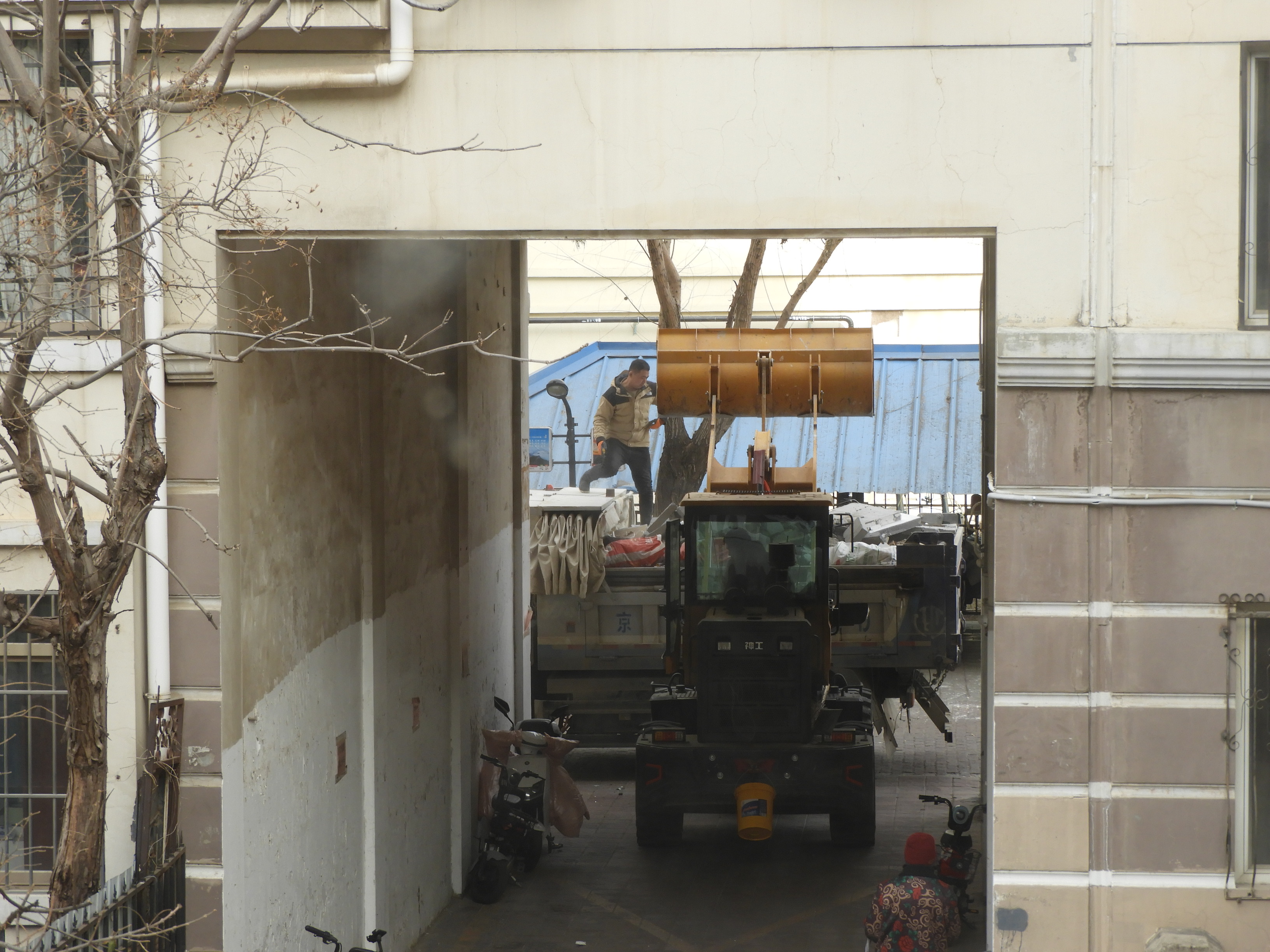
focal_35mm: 105
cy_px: 476
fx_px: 3852
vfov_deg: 14.1
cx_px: 635
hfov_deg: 18.7
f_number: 4.8
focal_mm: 18.8
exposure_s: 1/125
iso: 100
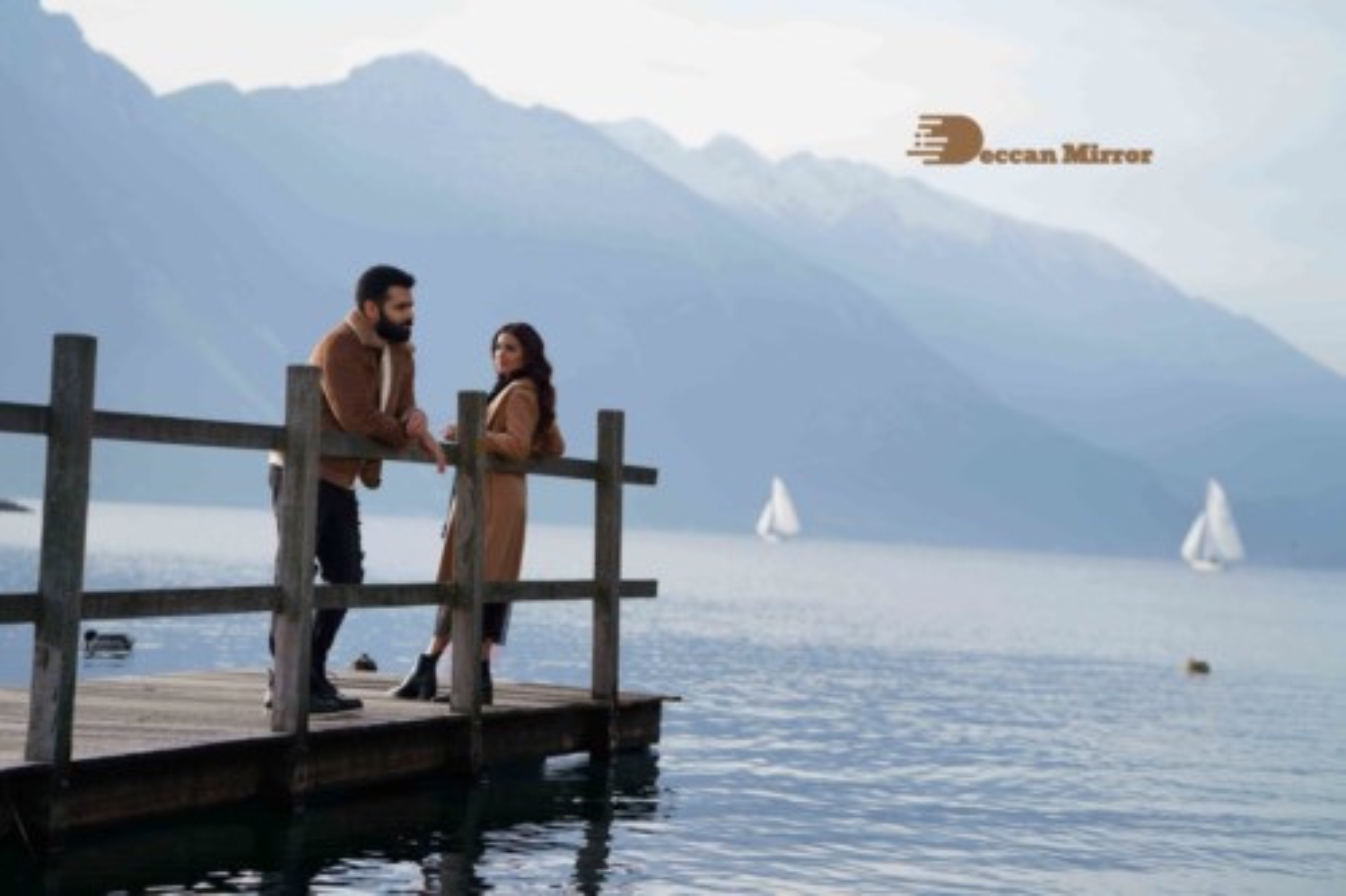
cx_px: 673
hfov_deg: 23.9
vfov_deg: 16.1
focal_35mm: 85
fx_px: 3177
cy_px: 448
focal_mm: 85
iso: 100
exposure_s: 1/1000
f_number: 2.8
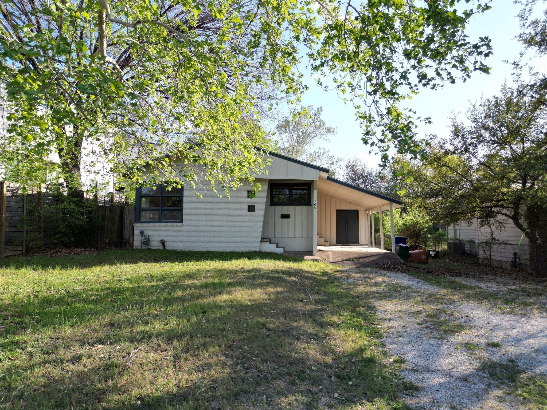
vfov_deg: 56.8
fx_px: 379
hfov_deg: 71.6
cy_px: 205
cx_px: 274
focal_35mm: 24
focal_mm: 6.72
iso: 100
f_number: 1.7
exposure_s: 1/1250
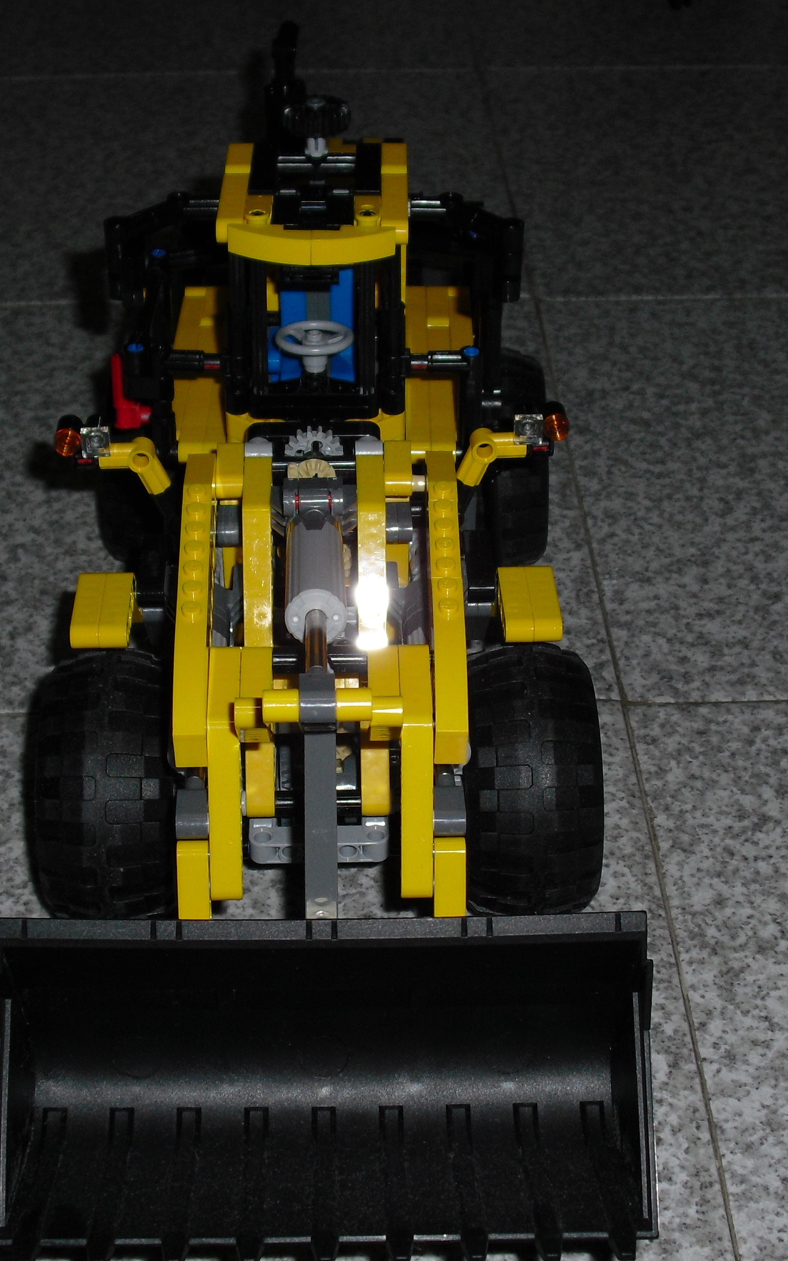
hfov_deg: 22.7
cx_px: 345
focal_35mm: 57
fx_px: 1958
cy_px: 659
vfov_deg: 35.7
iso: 100
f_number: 3.1
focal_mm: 6.3
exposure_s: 1/60
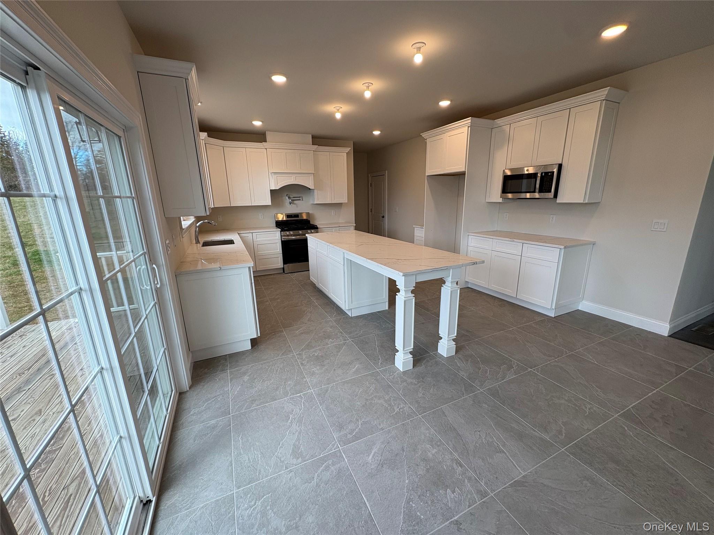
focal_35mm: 14
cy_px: 268
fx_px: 289
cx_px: 357
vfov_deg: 85.7
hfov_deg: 102.1
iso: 64
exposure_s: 1/120
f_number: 2.2
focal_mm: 2.22
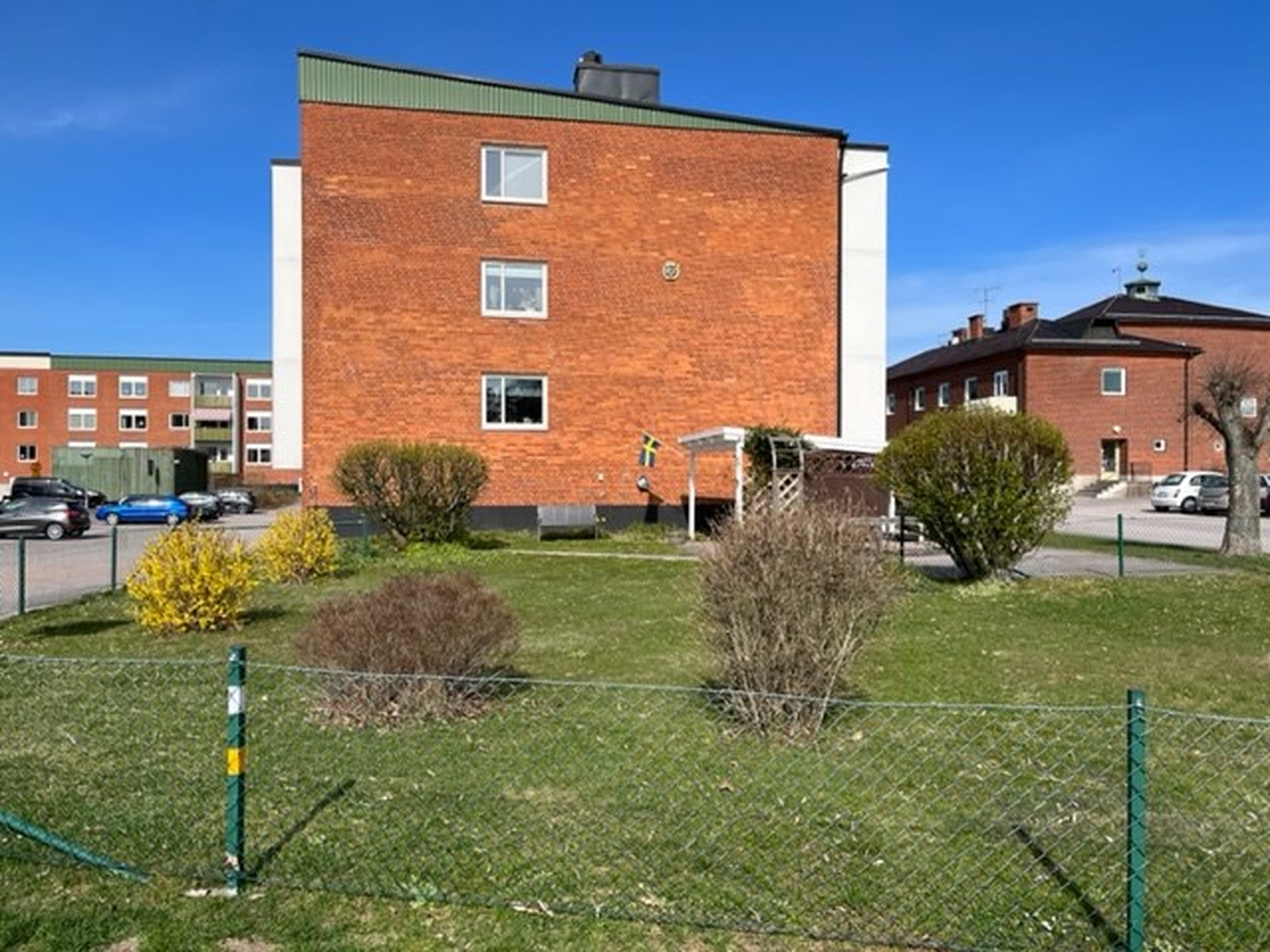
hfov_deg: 67.3
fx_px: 954
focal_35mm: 26
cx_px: 635
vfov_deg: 53.1
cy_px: 476
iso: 50
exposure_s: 1/3413
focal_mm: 5.1
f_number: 1.6
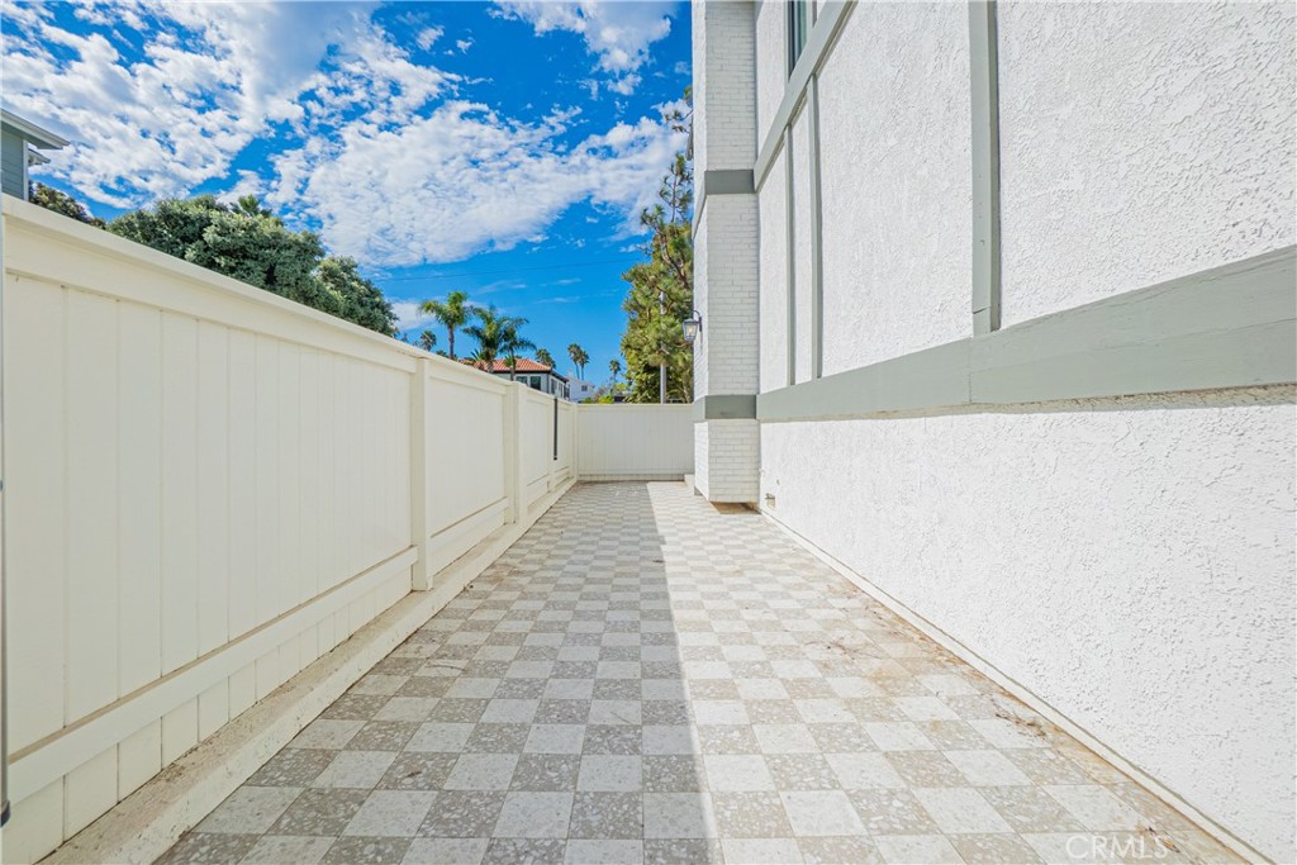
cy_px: 432
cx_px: 648
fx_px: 540
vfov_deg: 77.3
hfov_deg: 100.4
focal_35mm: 15
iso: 400
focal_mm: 10
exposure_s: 1/8000
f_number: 8
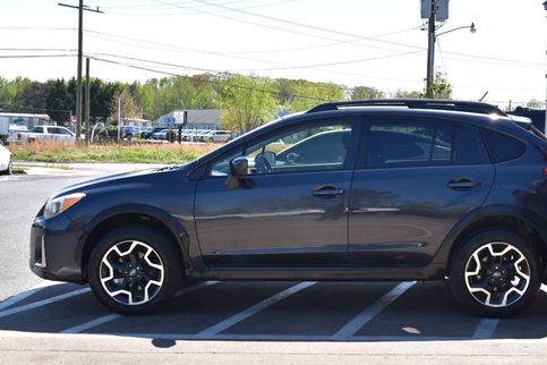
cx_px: 344
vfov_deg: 25.2
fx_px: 815
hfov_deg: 36.9
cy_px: 165
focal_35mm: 54
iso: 400
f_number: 11
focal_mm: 27
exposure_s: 1/400
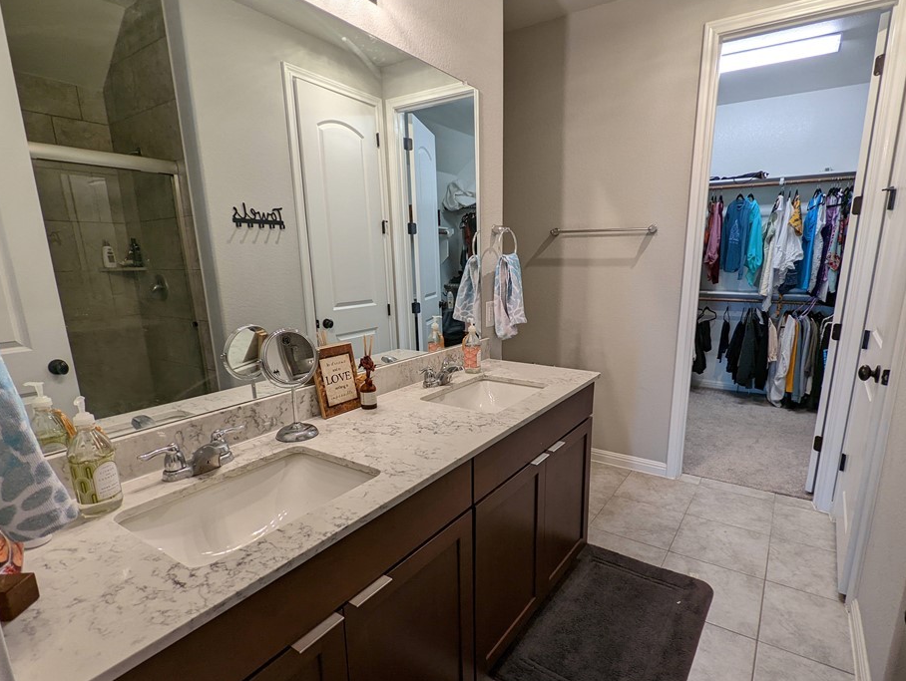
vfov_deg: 71.5
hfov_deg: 87.5
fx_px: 472
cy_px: 371
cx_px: 490
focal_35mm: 18
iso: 57
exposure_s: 1/40
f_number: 2.2
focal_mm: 2.35
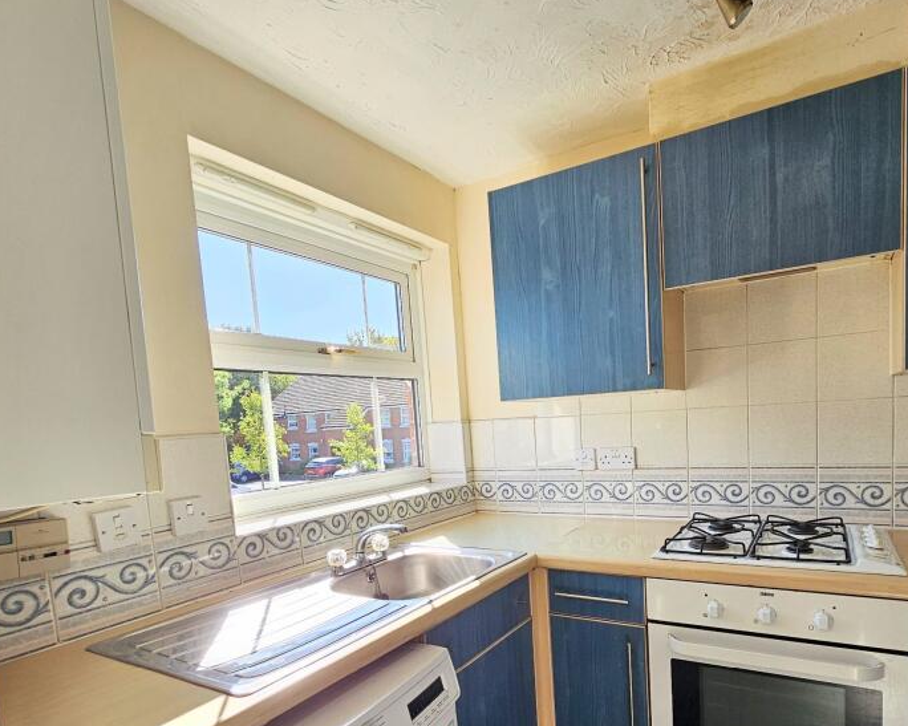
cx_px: 516
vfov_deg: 68.9
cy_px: 482
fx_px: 511
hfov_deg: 82.8
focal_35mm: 19
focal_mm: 2.2
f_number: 2.2
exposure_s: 1/310
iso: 50
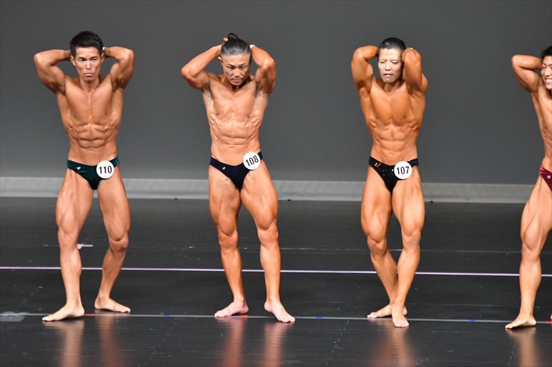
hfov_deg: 6.5
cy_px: 184
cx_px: 276
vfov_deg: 4.4
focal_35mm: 315
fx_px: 4828
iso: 5000
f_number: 5.6
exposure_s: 1/400
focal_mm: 210
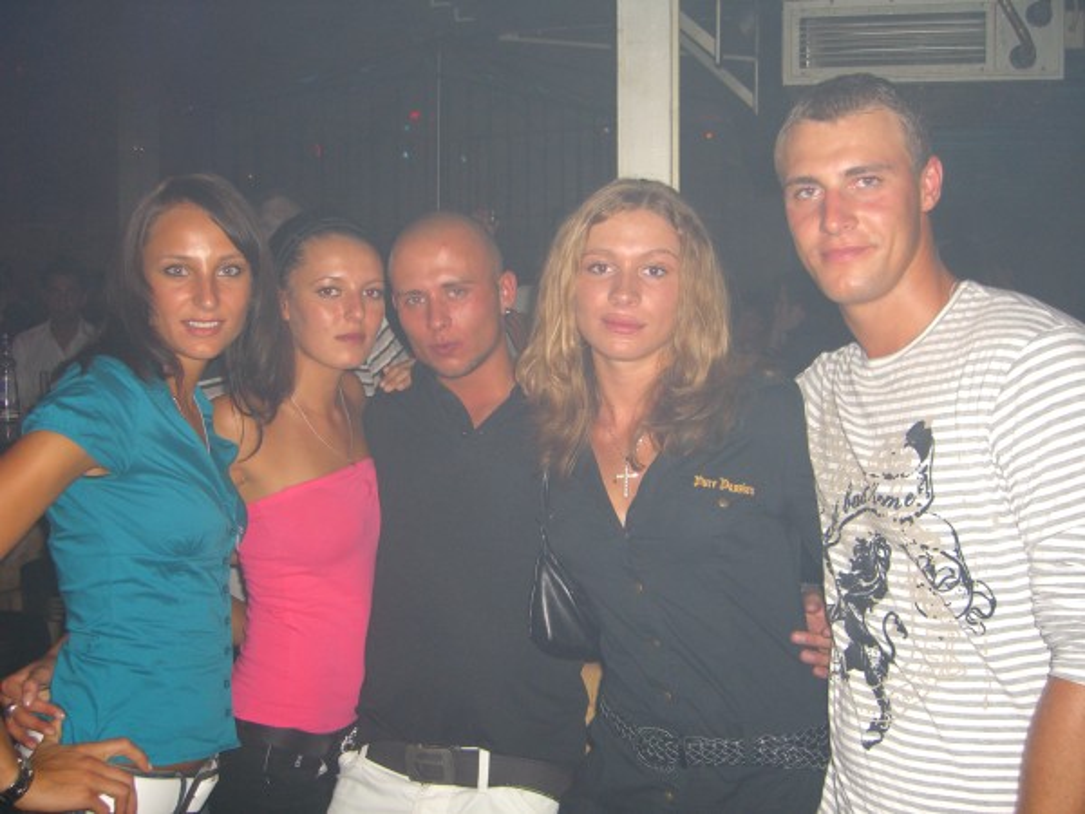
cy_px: 407
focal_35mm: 38
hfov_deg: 49.0
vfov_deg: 37.7
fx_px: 1191
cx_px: 542
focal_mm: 7.9
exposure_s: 1/60
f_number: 2.8
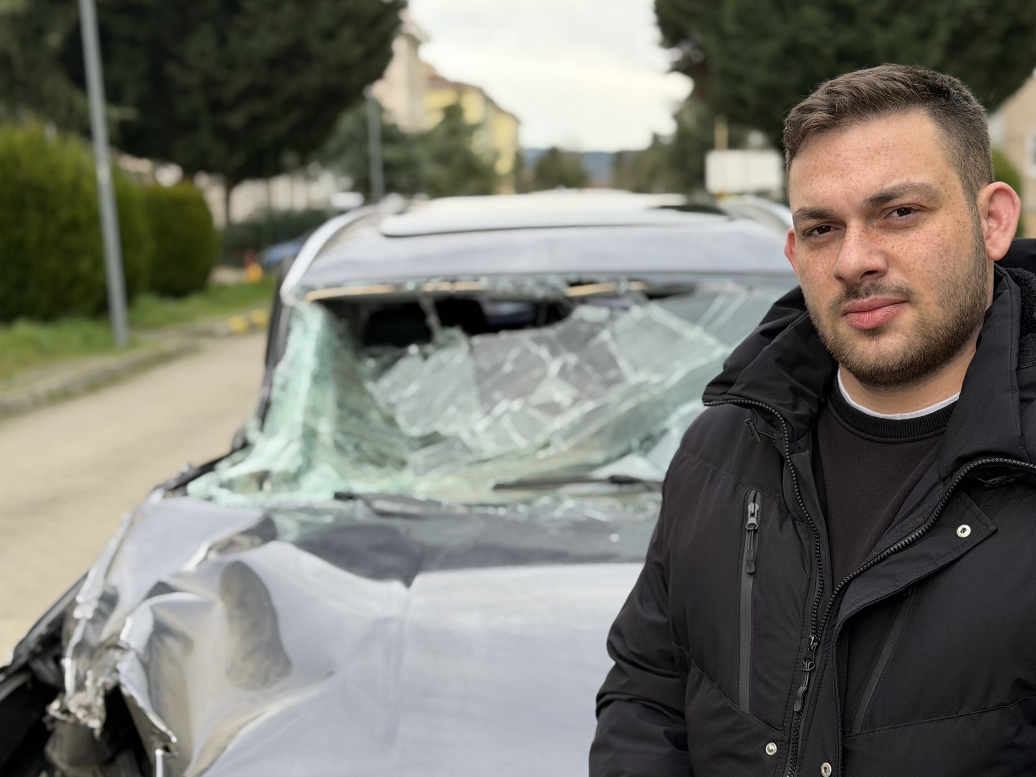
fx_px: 1616
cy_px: 430
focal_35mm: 54
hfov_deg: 35.5
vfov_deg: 27.0
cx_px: 567
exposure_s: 1/646
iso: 64
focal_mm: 6.76
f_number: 1.78
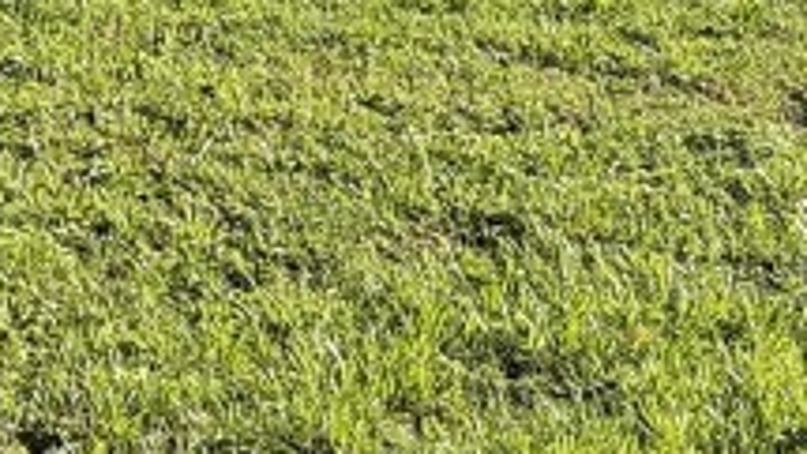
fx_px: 2996
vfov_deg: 8.3
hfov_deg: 15.0
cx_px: -49
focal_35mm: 140
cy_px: -450
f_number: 1.9
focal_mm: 2.91
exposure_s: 1/704
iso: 40
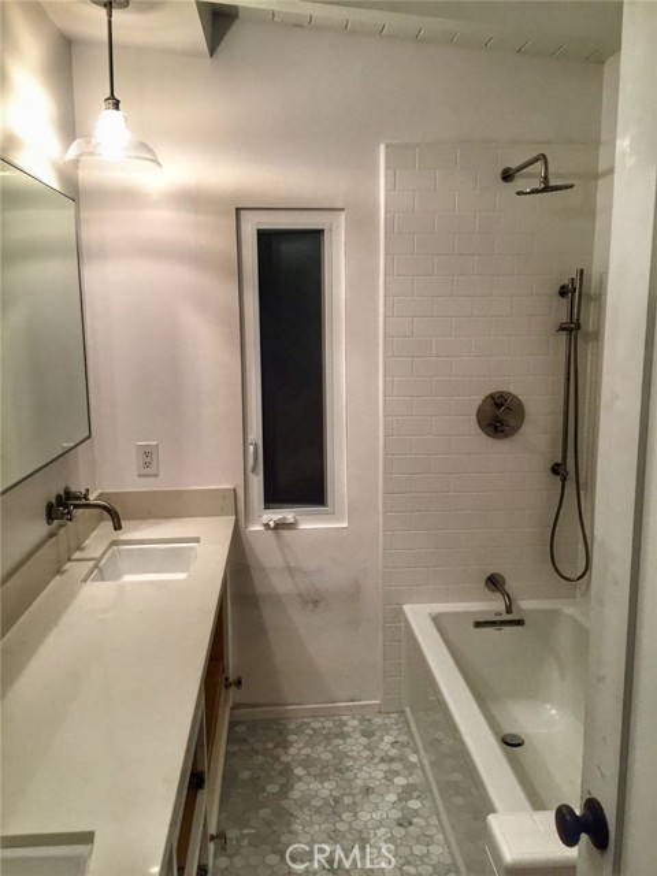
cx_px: 328
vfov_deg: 61.7
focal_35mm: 29
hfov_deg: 48.2
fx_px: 734
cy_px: 438
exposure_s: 1/30
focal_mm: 4.15
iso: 80
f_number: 2.2
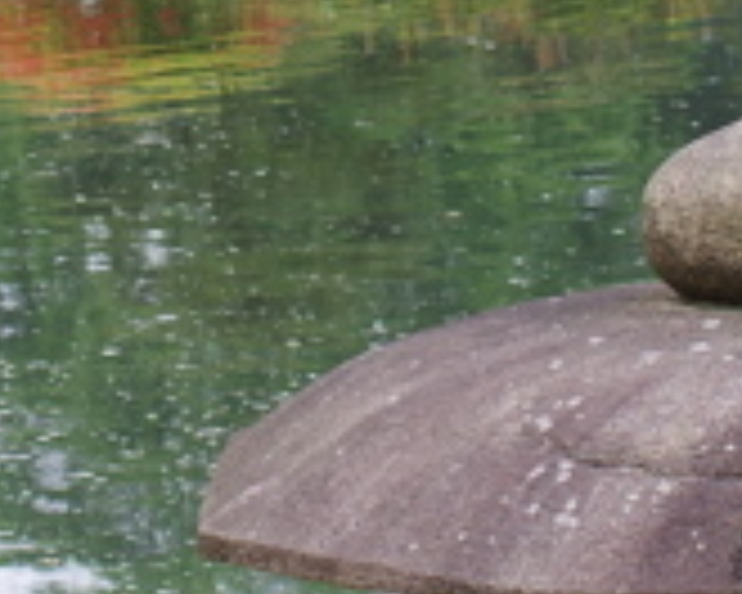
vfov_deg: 5.1
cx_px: 279
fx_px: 6696
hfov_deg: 6.3
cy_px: -63
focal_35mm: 305
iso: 100
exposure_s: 1/125
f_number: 5.6
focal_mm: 35
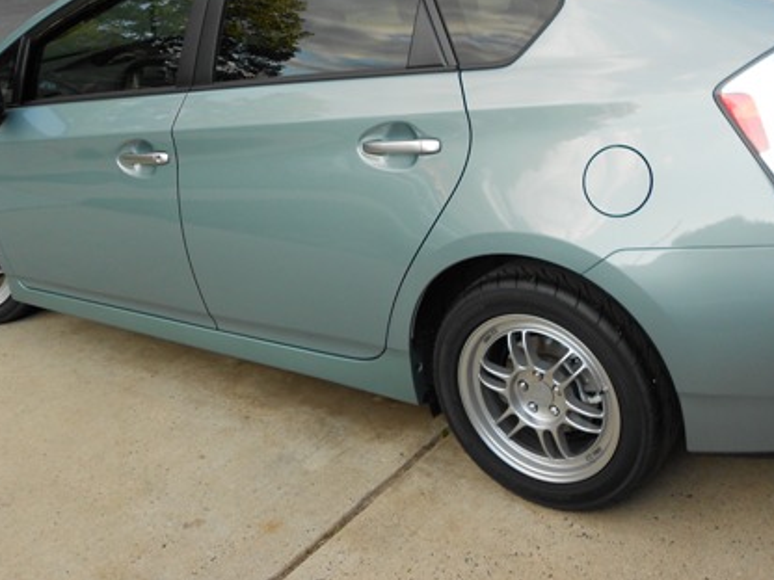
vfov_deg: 35.4
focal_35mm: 40
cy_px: 169
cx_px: 434
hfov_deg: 46.7
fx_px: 894
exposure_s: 1/125
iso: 80
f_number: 3.2
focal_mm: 4.6
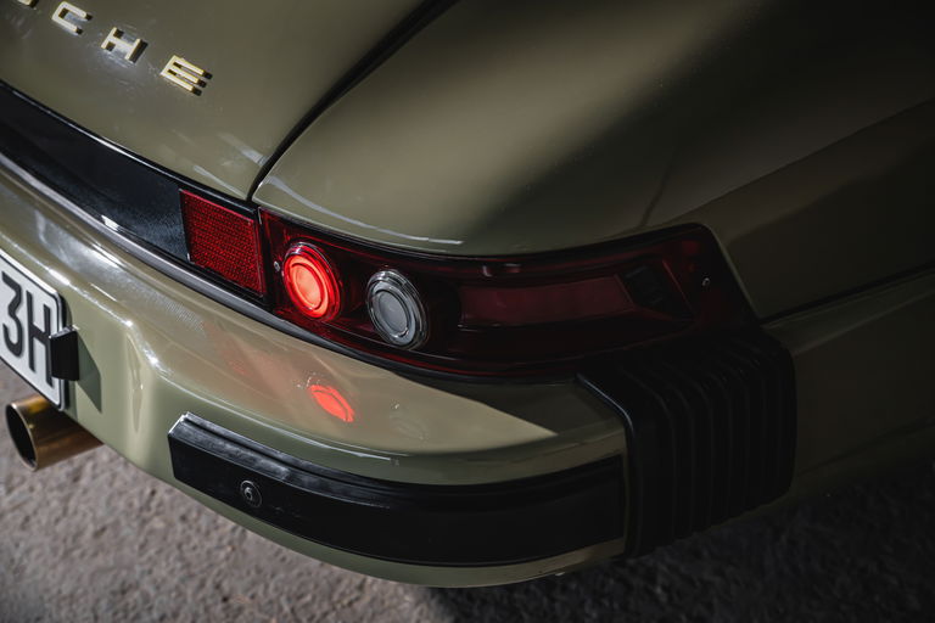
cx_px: 468
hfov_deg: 32.4
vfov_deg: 21.9
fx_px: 1610
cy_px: 312
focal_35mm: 62
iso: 250
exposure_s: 1/160
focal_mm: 62
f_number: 5.6
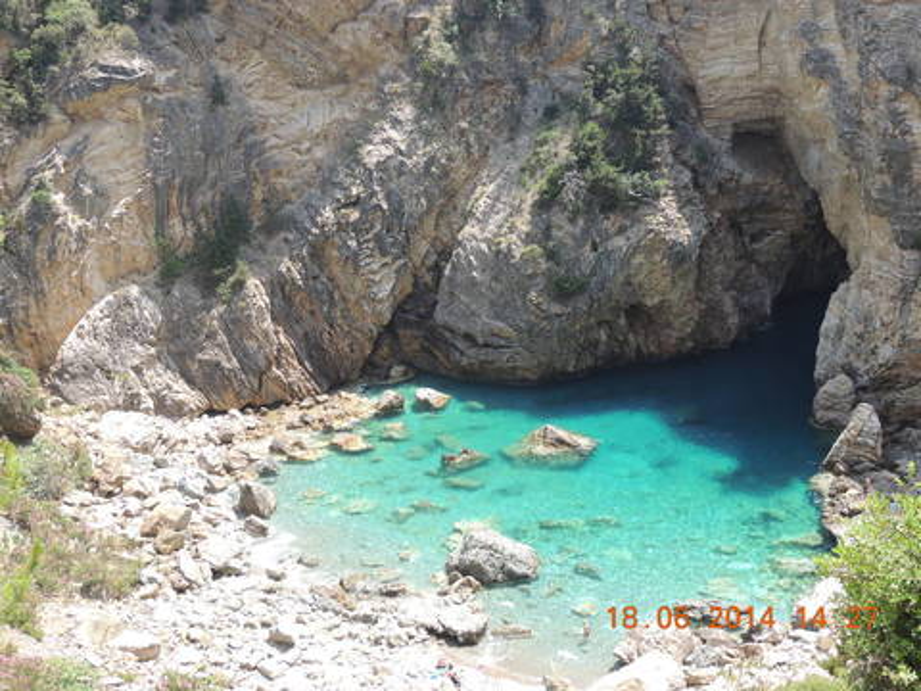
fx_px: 931
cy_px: 346
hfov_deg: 52.6
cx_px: 460
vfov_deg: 40.7
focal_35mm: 35
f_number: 3.3
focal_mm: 6.2
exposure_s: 1/320
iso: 100
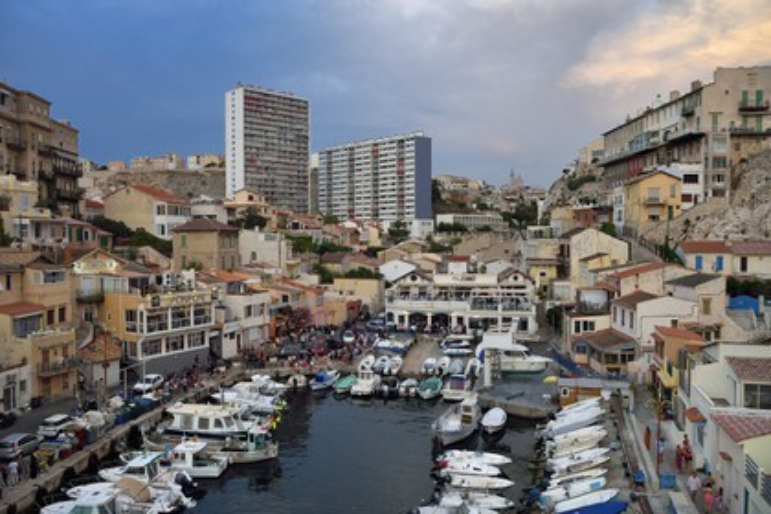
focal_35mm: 29
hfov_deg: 63.7
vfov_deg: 45.0
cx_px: 386
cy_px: 257
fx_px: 621
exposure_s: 1/125
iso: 400
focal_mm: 29
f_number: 5
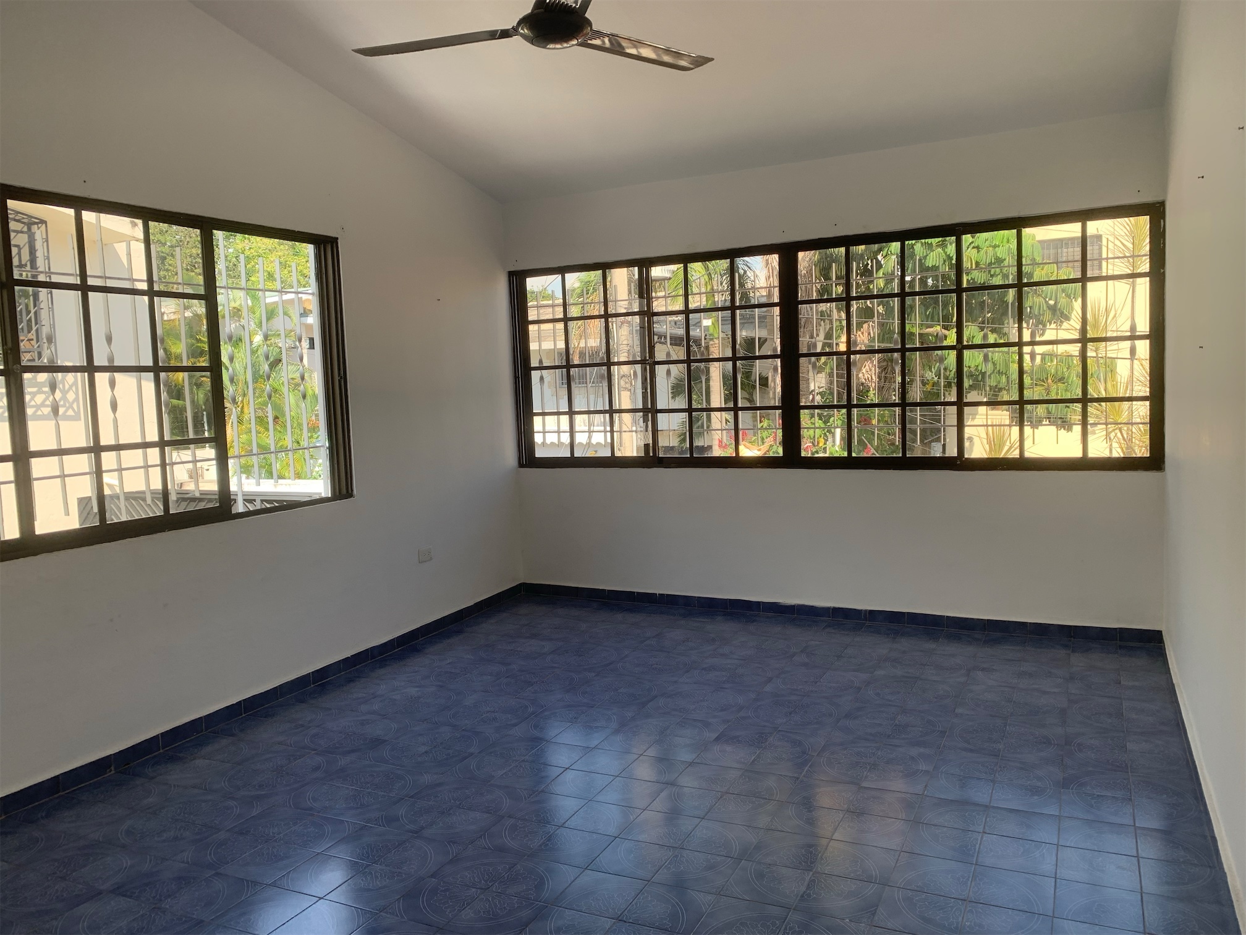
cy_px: 468
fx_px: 936
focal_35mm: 26
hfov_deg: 67.3
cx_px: 623
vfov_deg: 53.1
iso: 25
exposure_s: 1/231
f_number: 1.8
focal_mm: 4.25
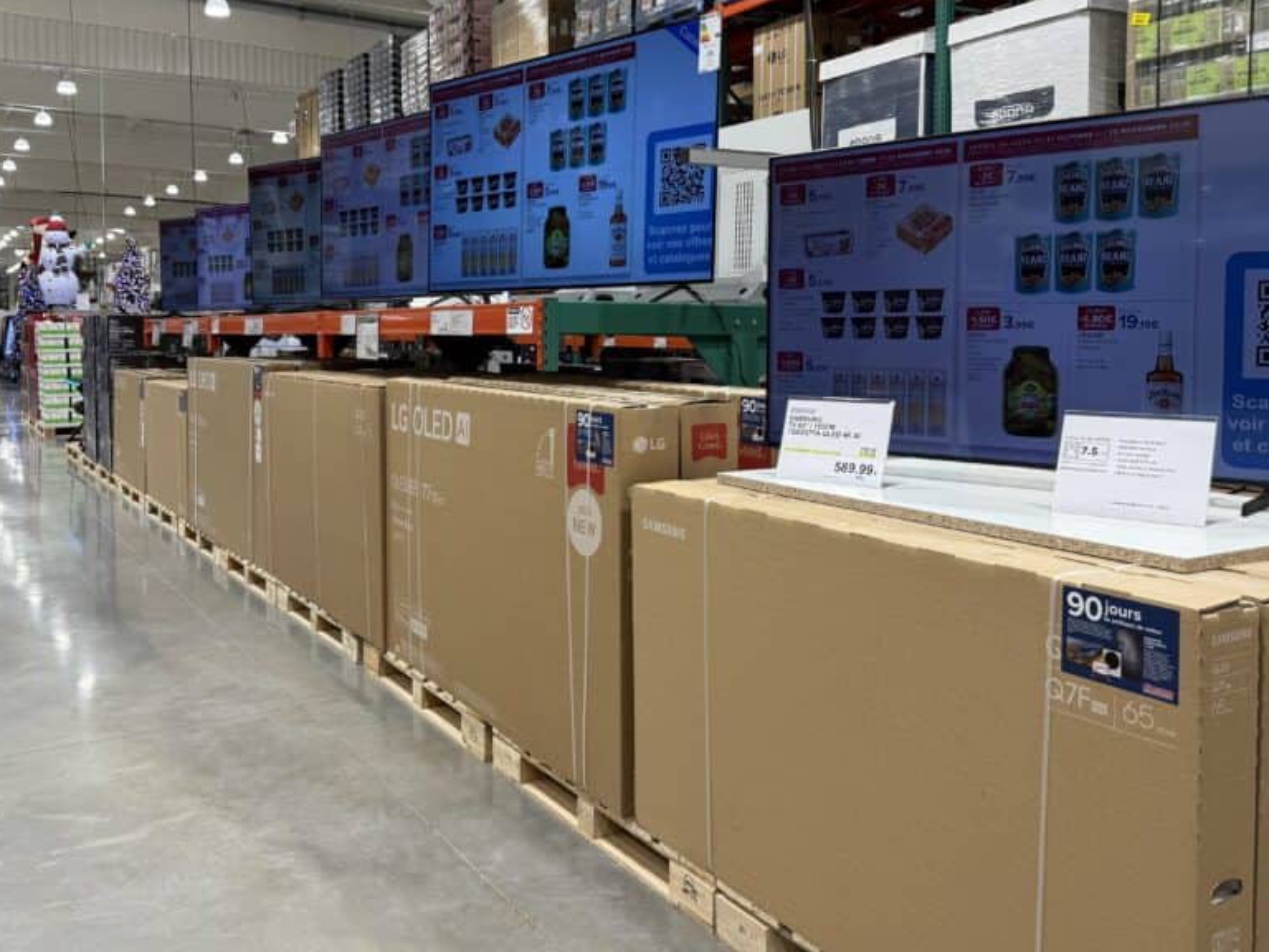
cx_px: 545
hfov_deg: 56.6
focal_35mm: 32
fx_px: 1173
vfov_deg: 43.9
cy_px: 370
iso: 100
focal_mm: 6.76
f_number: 1.78
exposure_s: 1/100
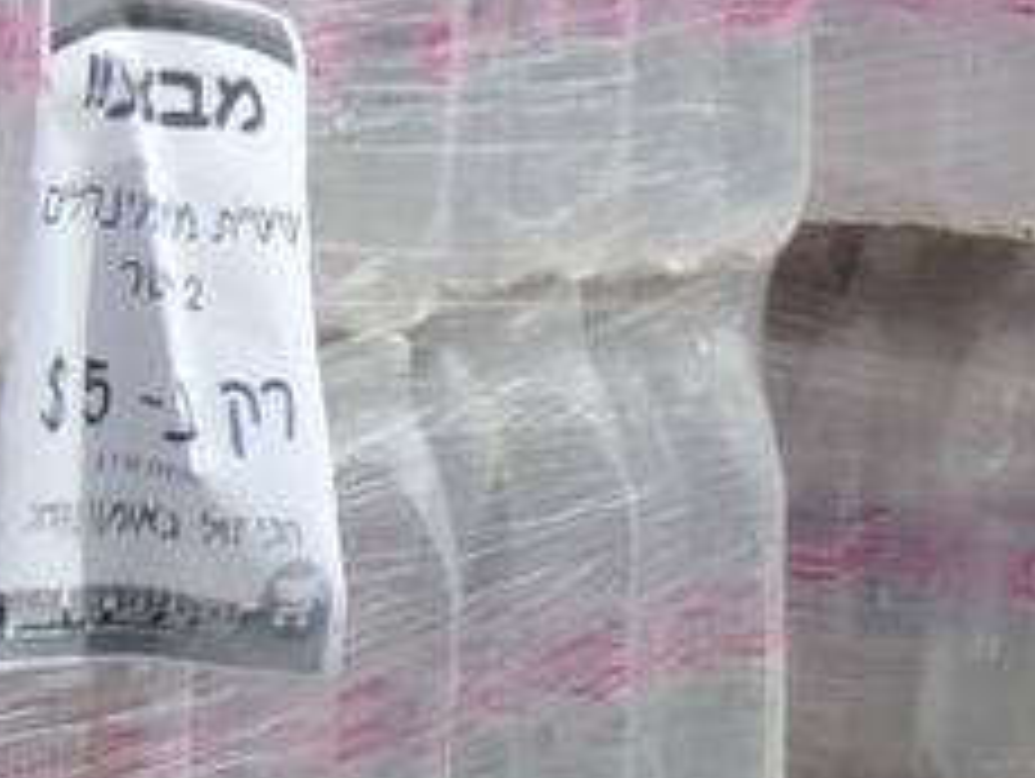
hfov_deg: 6.7
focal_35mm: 286
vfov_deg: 5.2
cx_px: 1998
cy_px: -387
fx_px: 8560
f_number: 4.4
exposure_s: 1/1250
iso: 100
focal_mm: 8.3
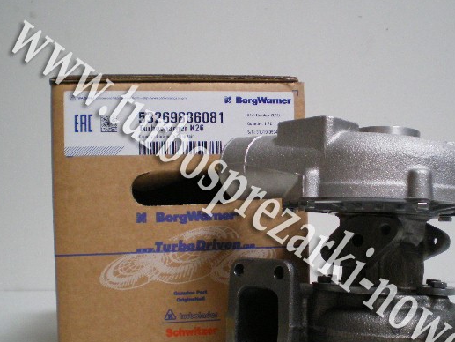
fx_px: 618
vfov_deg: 30.8
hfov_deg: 40.3
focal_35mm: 47
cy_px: 206
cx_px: 263
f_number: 3.1
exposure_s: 1/10
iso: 400
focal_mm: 6.3
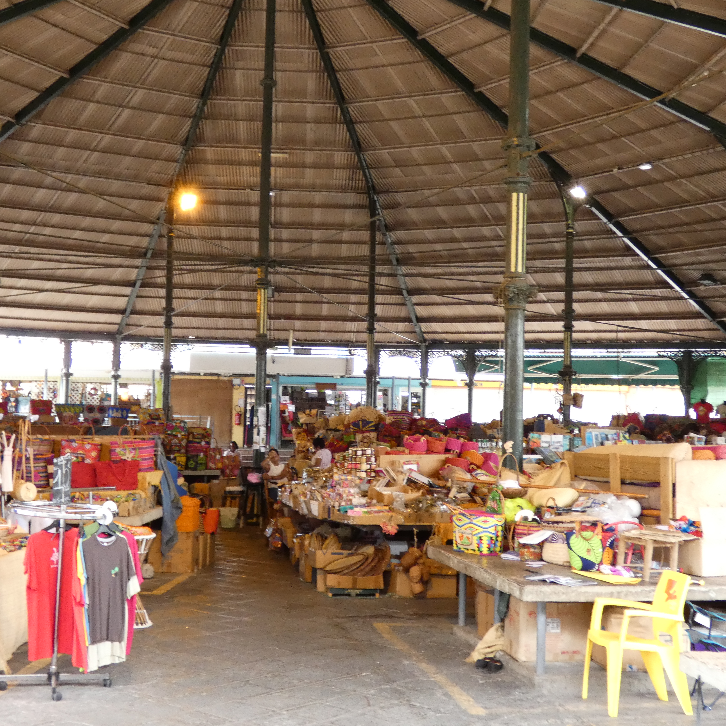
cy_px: 368
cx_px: 330
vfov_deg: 33.4
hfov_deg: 33.4
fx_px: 1210
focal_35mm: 51
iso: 400
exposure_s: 1/80
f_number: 3.6
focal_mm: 7.1
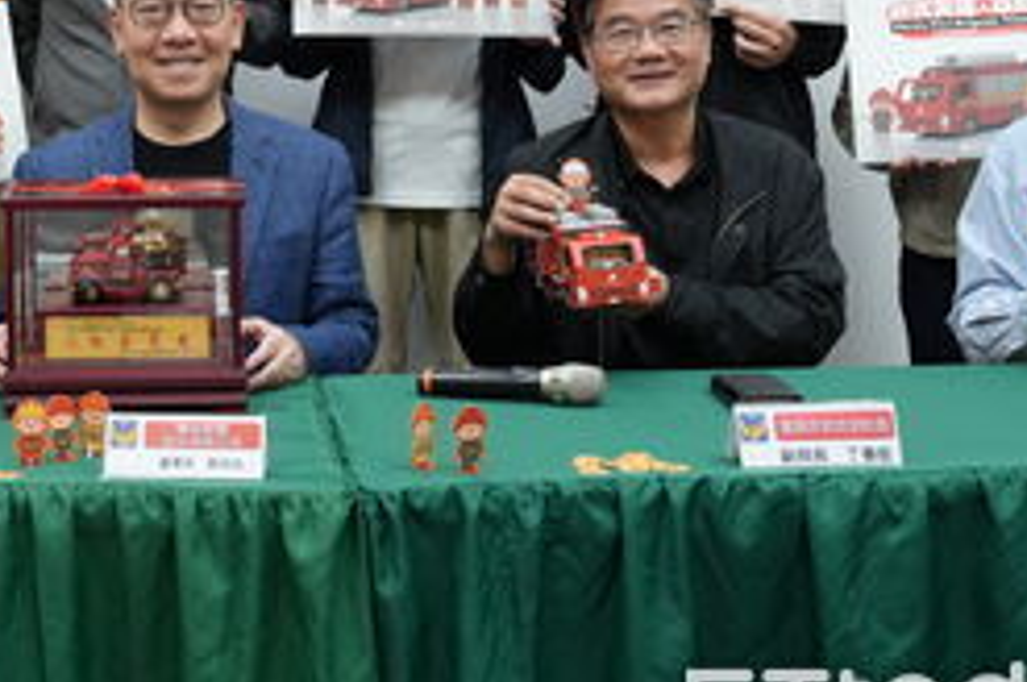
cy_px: -42
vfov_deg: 18.0
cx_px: 195
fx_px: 2080
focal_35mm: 73
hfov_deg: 27.2
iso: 640
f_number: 4.5
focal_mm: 30
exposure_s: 1/60
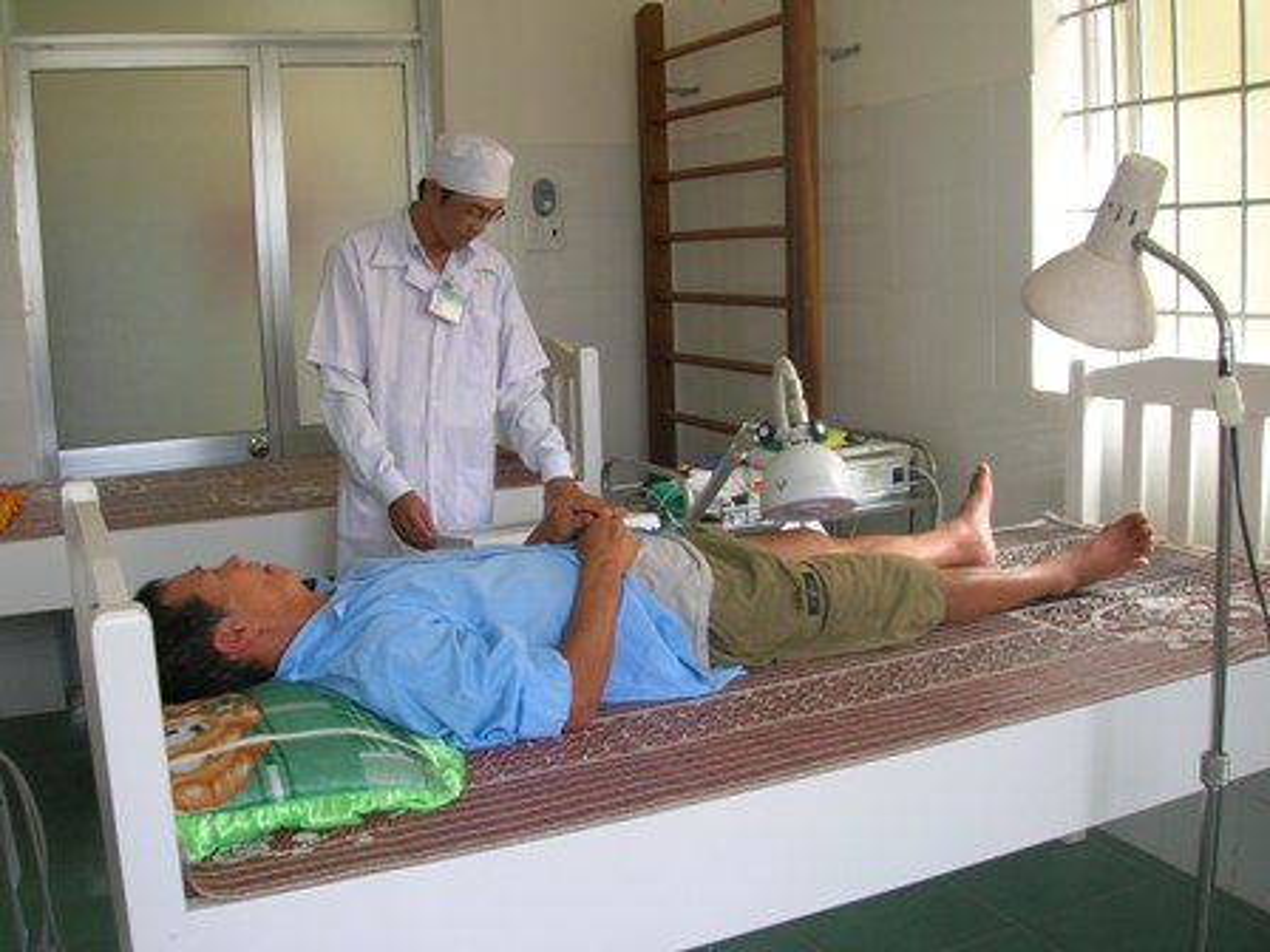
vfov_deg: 41.8
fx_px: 1247
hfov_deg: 54.0
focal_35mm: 34
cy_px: 476
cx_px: 635
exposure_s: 1/30
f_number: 4.9
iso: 50
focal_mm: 5.7
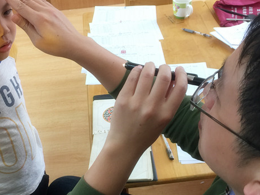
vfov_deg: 29.0
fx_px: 376
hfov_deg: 38.2
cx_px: 127
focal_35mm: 50
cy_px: 116
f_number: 2.2
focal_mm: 4.15
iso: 50
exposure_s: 1/17
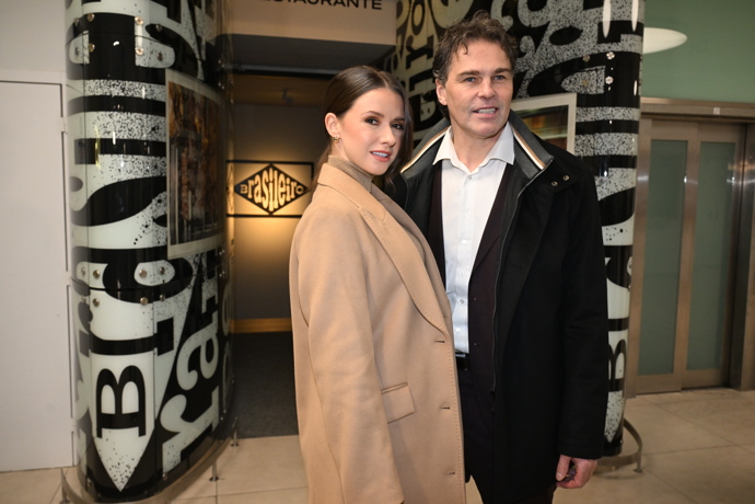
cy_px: 252
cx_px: 378
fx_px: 661
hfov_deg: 59.5
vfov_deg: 41.7
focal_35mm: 32
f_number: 5.6
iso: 3200
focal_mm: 31.5
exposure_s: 1/160
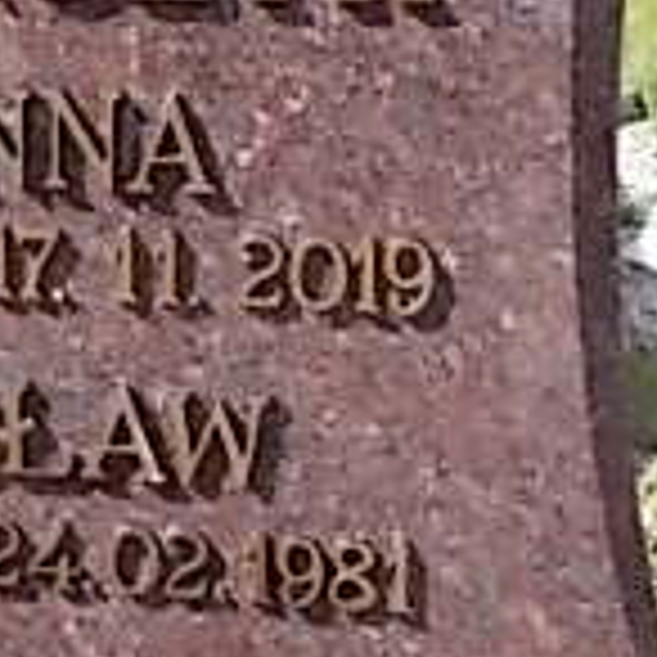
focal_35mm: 101
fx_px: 2169
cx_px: 22
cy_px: -9
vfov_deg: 16.8
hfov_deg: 16.9
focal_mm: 4.6
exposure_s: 1/500
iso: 80
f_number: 3.2
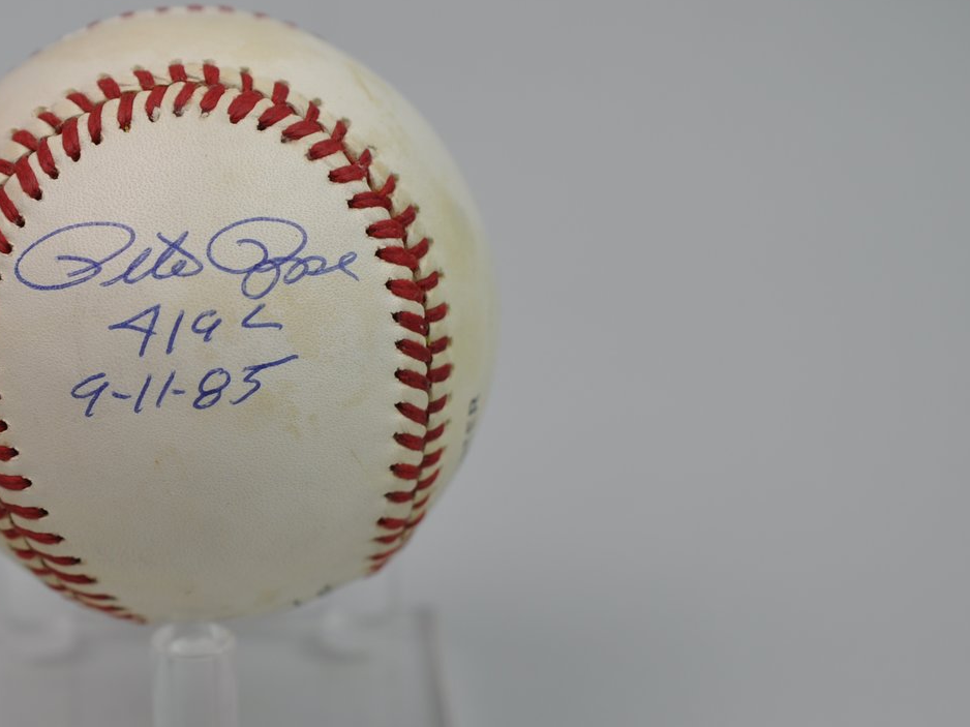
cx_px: 194
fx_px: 2942
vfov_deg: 14.1
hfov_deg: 18.6
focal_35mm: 105
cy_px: 439
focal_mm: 40
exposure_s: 1/80
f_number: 4.5
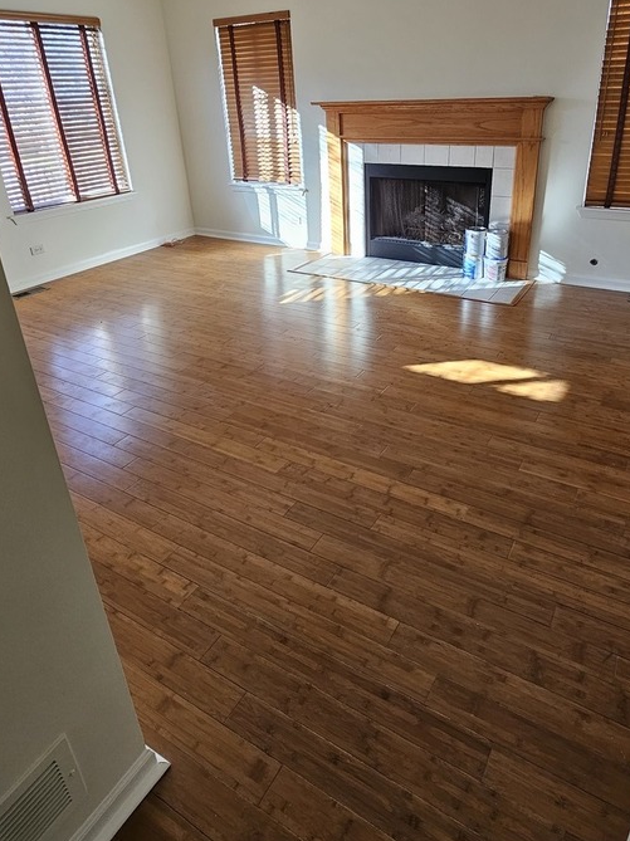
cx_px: 351
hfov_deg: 63.2
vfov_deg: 77.9
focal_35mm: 21
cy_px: 326
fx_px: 510
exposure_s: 1/60
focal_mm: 2.2
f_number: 2.2
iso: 100
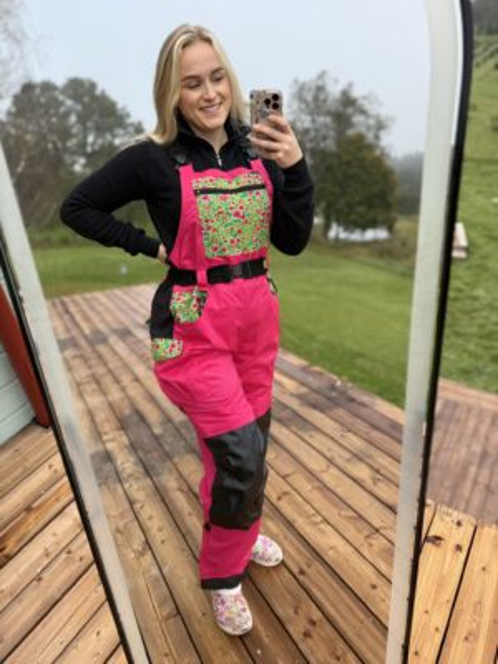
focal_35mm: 24
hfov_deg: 56.8
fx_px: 460
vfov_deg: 71.6
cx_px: 249
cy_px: 332
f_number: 1.78
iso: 80
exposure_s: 1/665
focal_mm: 6.76
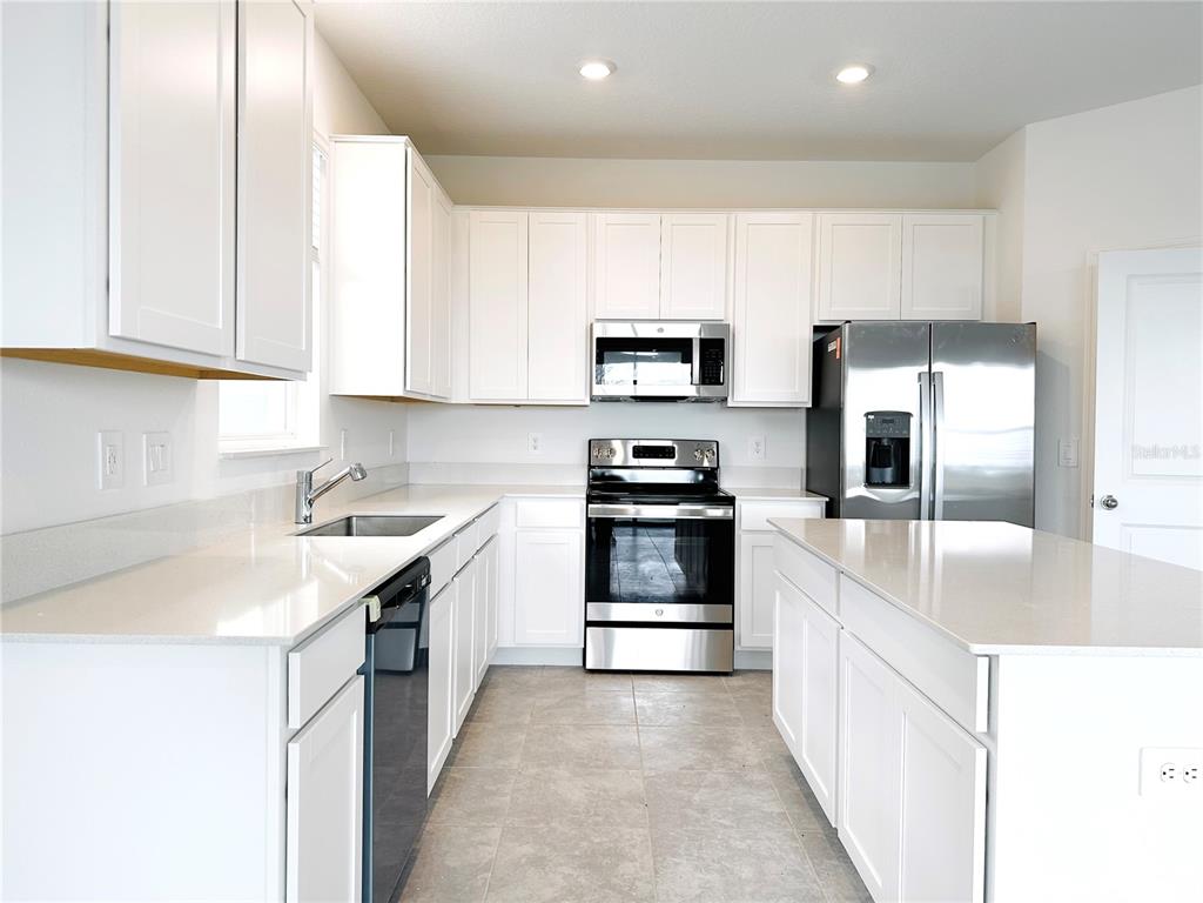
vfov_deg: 56.8
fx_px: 834
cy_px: 452
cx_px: 602
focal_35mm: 24
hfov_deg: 71.6
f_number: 1.78
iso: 64
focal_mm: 6.86
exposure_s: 1/177
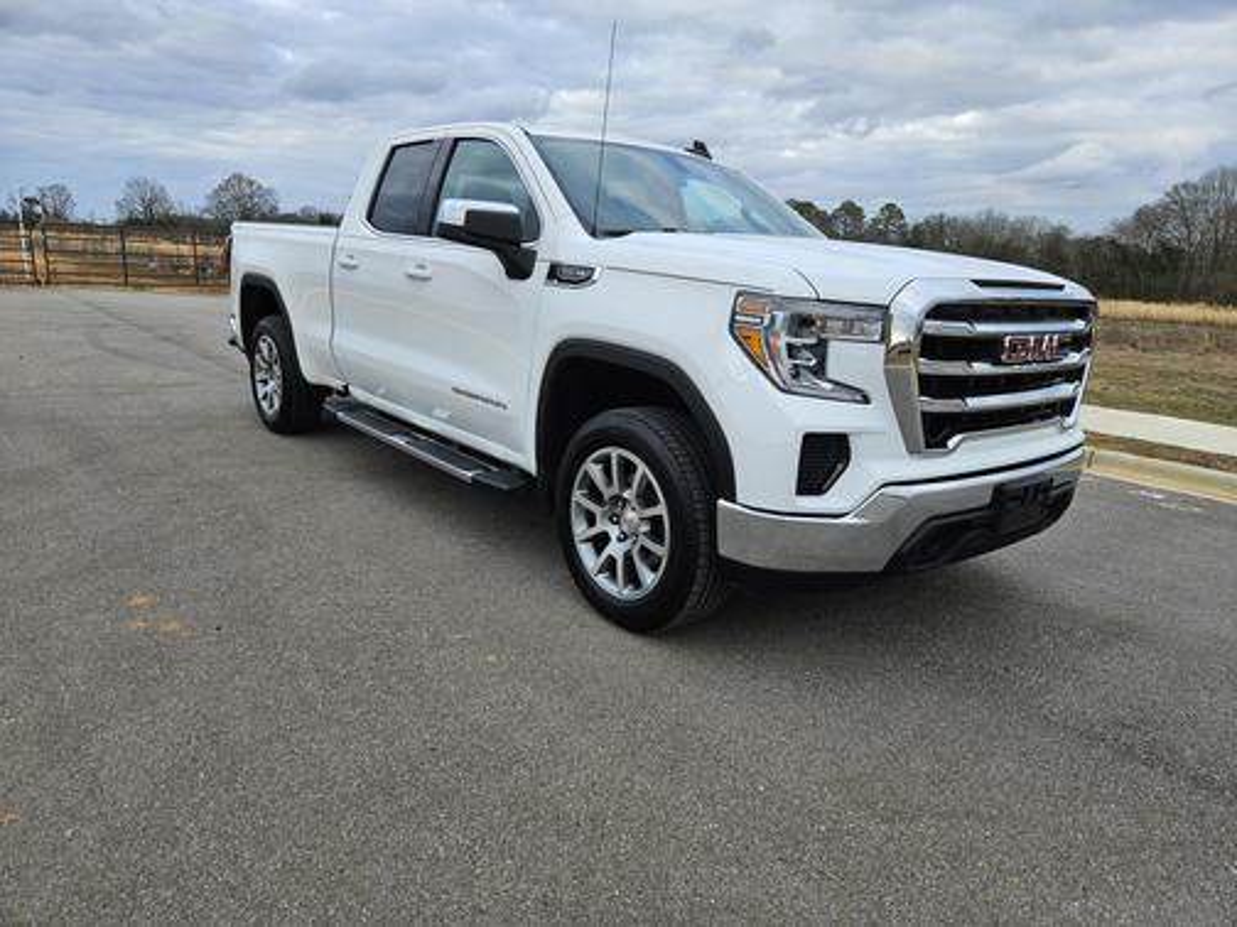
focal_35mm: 23
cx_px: 618
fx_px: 822
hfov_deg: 73.9
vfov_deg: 58.9
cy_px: 464
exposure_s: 1/355
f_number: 1.8
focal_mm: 5.4
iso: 25
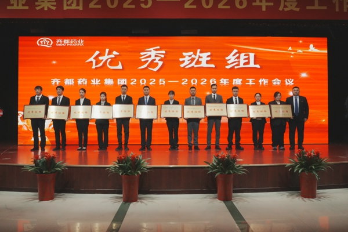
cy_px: 116
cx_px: 174
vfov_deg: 43.6
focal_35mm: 30
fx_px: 290
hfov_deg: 61.9
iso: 12800
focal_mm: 30
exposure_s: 1/320
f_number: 16
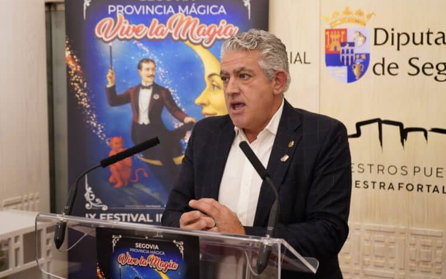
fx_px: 778
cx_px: 223
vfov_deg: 20.3
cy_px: 137
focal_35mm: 64
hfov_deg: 32.0
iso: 5000
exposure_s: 1/125
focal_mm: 62
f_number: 5.6
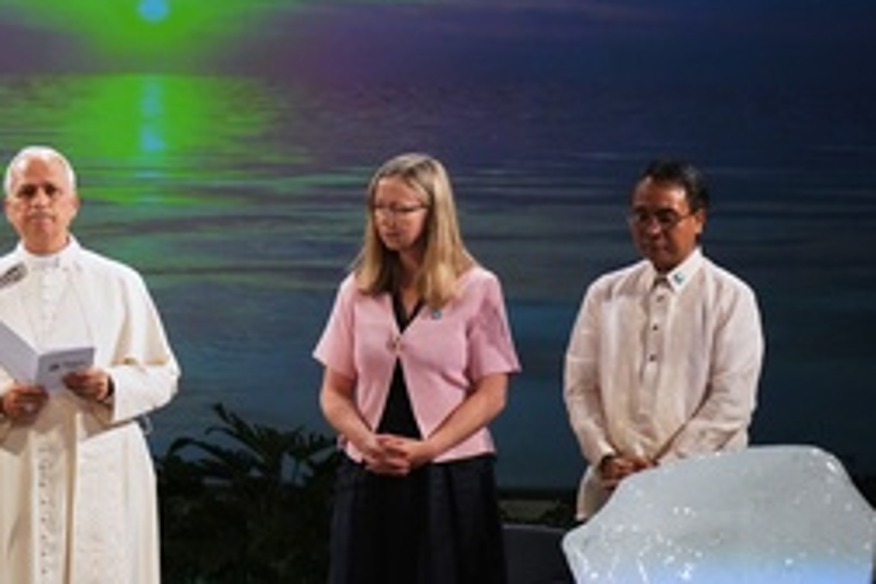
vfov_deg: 1.7
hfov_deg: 2.5
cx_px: 52
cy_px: 290
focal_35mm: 814
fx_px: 19806
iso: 3200
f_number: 2.8
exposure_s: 1/1000
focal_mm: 400
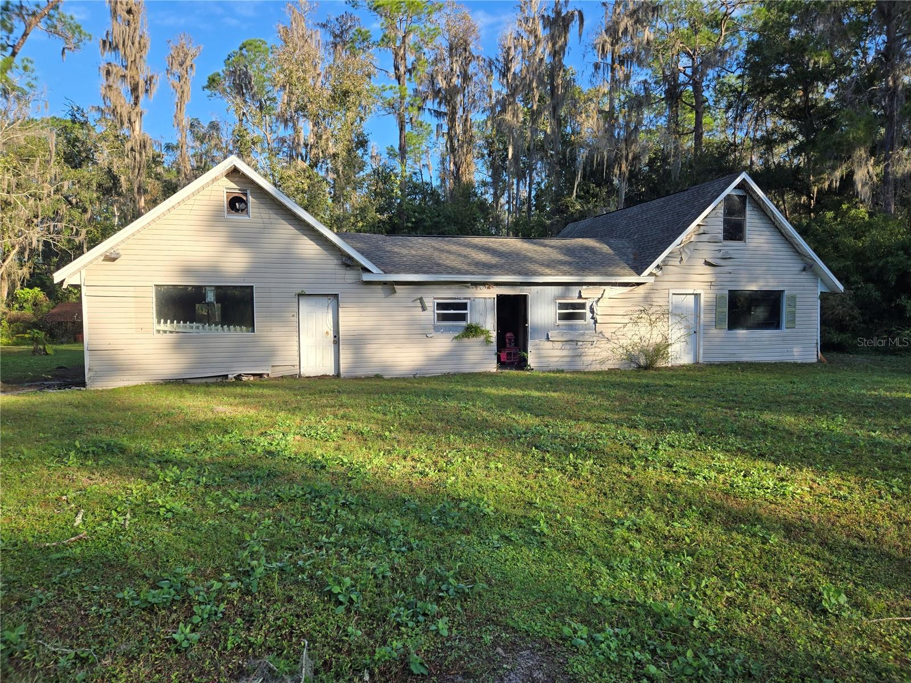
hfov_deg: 73.9
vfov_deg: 58.9
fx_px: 605
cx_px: 456
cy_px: 342
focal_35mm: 23
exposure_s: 1/989
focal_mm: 5.4
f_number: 1.8
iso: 25
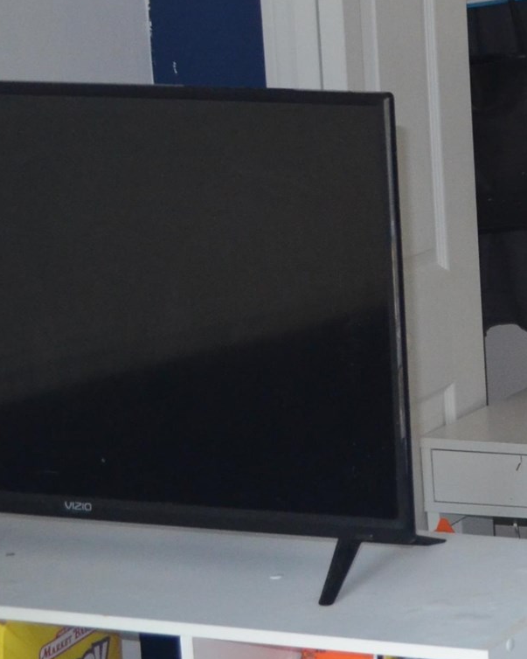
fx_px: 2009
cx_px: 1228
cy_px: 222
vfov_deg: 18.6
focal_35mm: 103
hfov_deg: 12.2
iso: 1000
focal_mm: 18
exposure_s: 1/60
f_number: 3.5
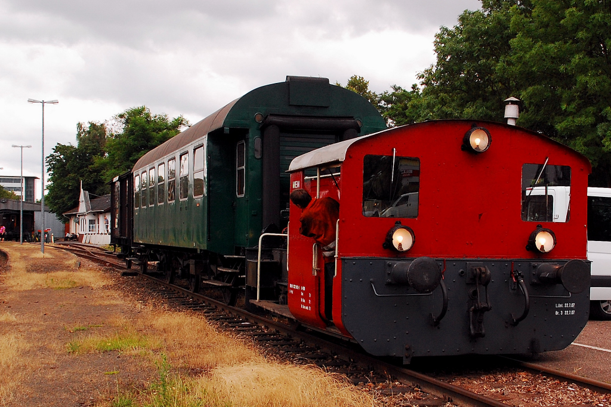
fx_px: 636
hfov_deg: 51.3
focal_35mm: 38
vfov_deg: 35.5
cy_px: 204
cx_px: 306
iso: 800
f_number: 8
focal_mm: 25
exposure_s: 1/400
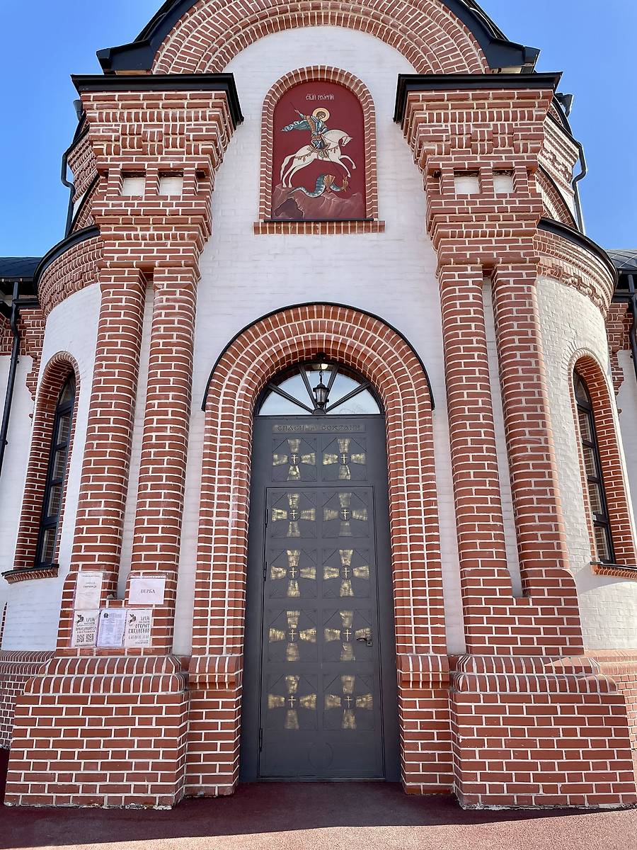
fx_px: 638
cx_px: 318
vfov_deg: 67.3
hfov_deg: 53.1
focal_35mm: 26
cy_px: 425
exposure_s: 1/1052
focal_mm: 4.2
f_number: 1.6
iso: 32
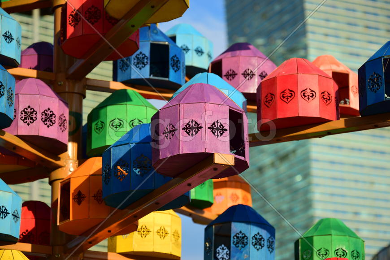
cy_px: 130
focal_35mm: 120
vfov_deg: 11.4
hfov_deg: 17.1
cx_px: 195
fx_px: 1300
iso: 100
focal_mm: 80
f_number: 5.3
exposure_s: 1/250
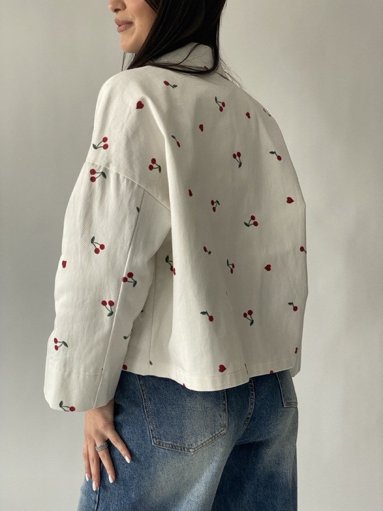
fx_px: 767
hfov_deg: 28.0
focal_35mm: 52
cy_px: 256
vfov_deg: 36.8
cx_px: 192
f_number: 2
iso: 64
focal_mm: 6
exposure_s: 1/122
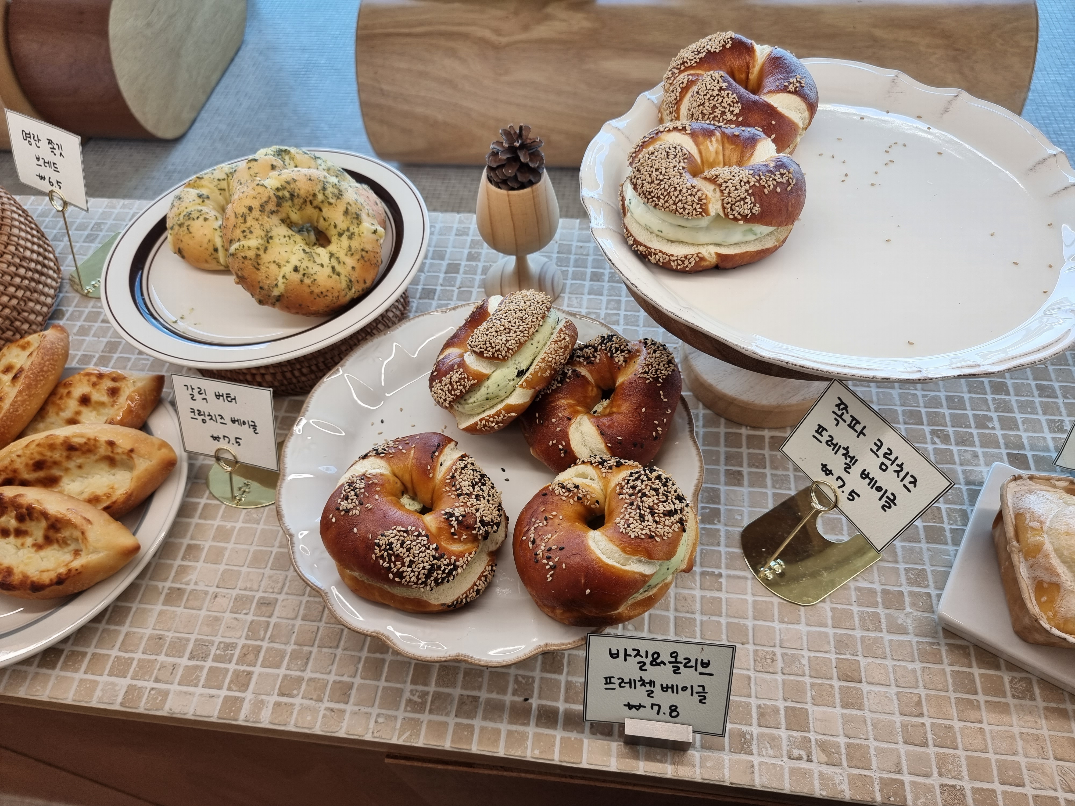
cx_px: 538
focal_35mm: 24
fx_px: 745
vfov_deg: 56.8
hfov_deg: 71.6
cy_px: 403
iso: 50
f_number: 1.8
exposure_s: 1/120
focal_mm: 6.7
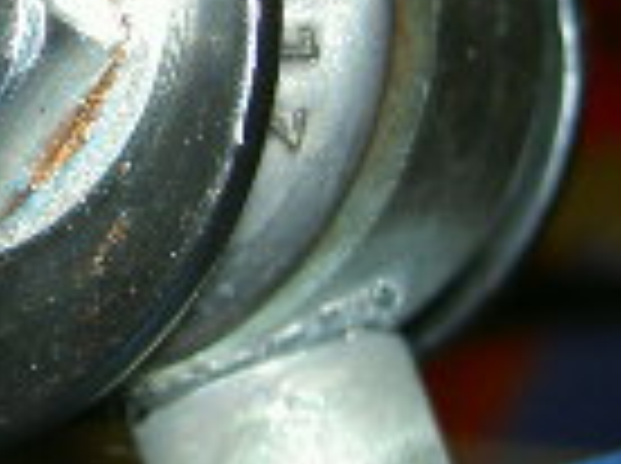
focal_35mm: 181
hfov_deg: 10.6
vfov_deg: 8.1
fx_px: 3241
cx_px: -234
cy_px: 0
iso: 100
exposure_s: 1/59.5
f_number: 2.8
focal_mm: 8
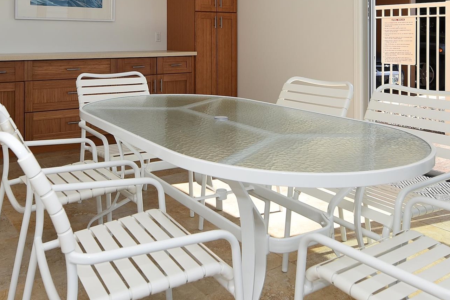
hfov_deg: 52.8
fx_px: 450
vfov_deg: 34.9
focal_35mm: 36
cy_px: 35
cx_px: 185
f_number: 6.3
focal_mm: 15
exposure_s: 1/160
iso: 100
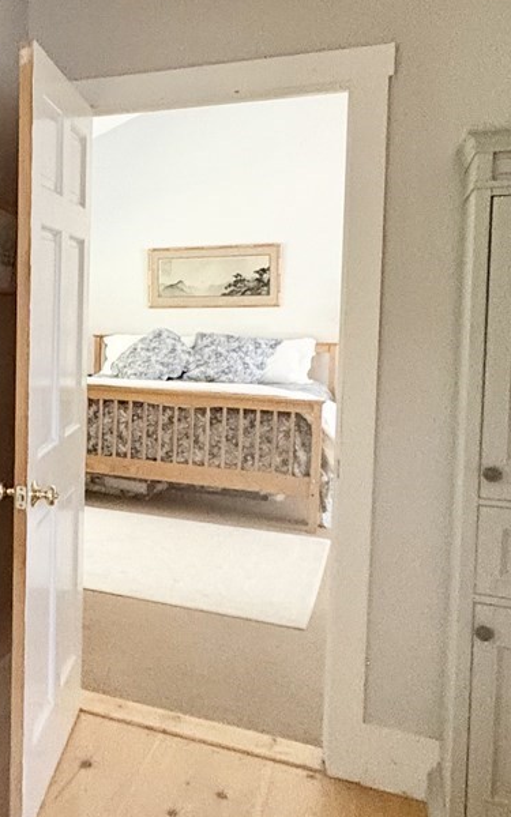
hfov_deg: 29.6
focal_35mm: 38
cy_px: 349
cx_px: -75
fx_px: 847
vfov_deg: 51.4
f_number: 2.2
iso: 800
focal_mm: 2.22
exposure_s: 1/60
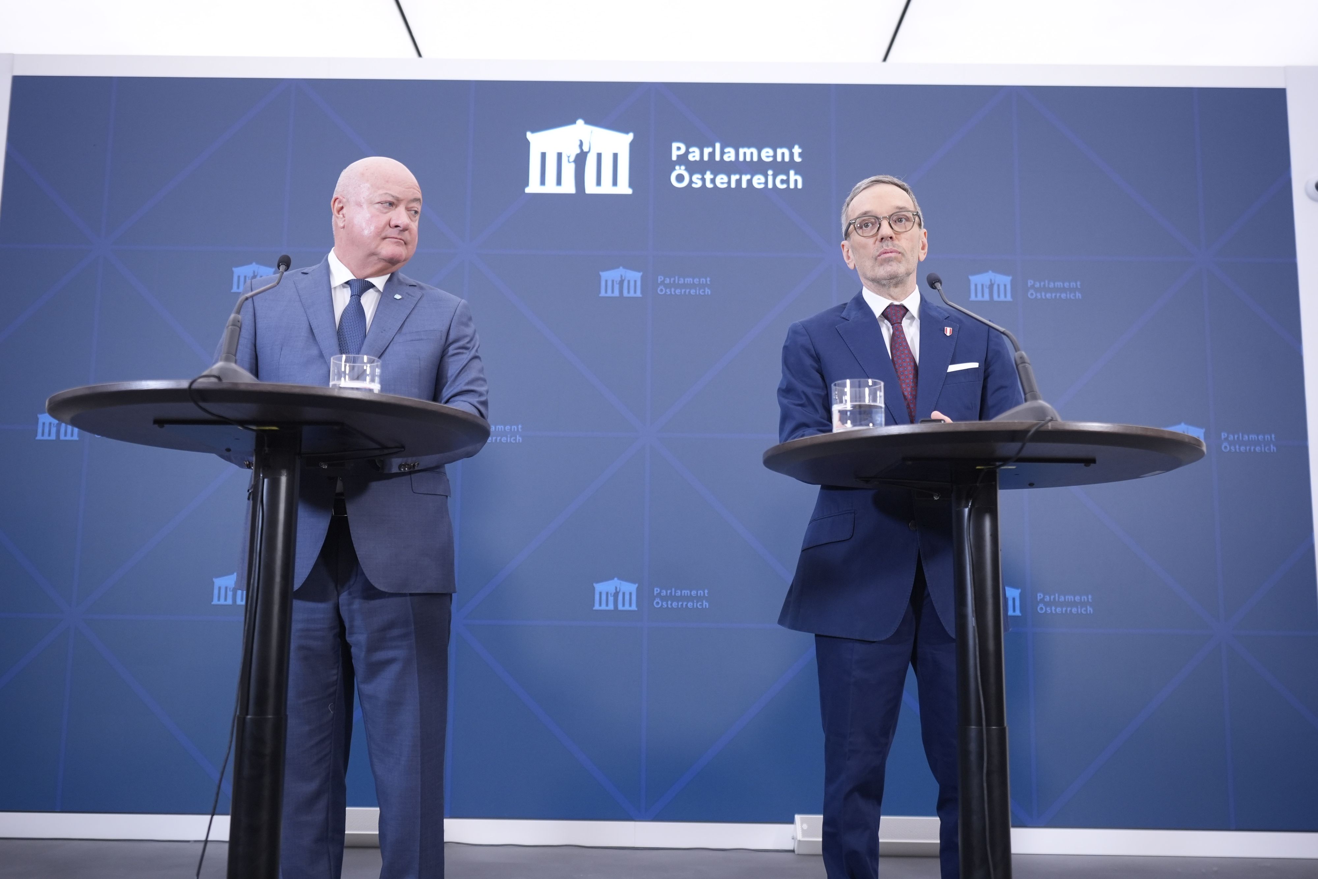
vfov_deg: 40.0
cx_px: 659
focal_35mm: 33
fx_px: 1208
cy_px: 440
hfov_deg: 57.2
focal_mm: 33
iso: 1250
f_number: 2.8
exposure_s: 1/200
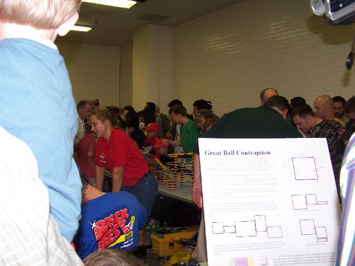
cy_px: 133
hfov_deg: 49.0
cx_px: 178
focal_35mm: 38
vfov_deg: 37.7
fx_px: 390
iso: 140
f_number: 2.8
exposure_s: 1/60
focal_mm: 6.3
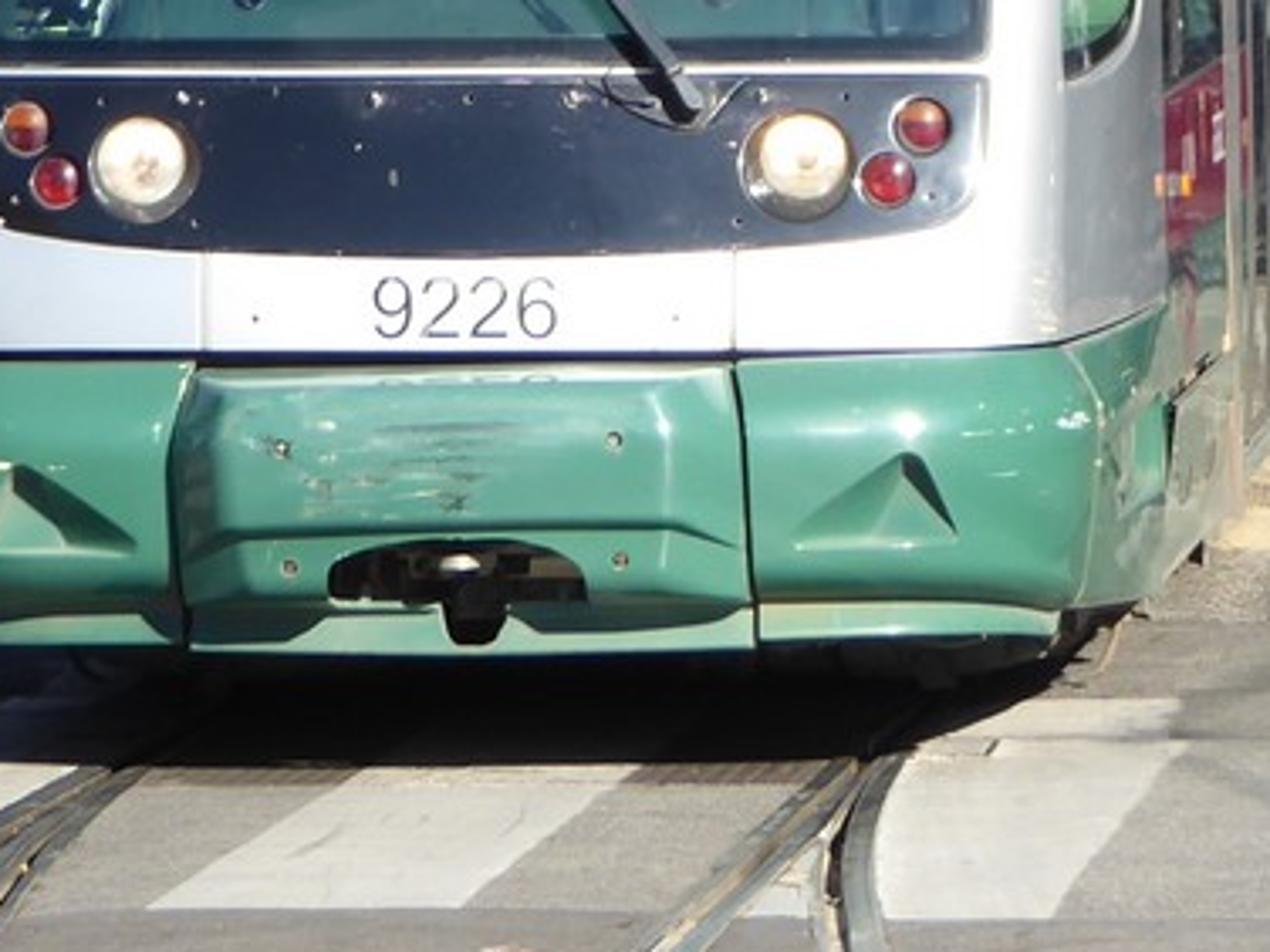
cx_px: 574
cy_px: -209
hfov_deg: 4.5
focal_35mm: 441
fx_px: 16180
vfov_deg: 3.4
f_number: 5.2
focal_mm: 22.3
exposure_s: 1/160
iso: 80
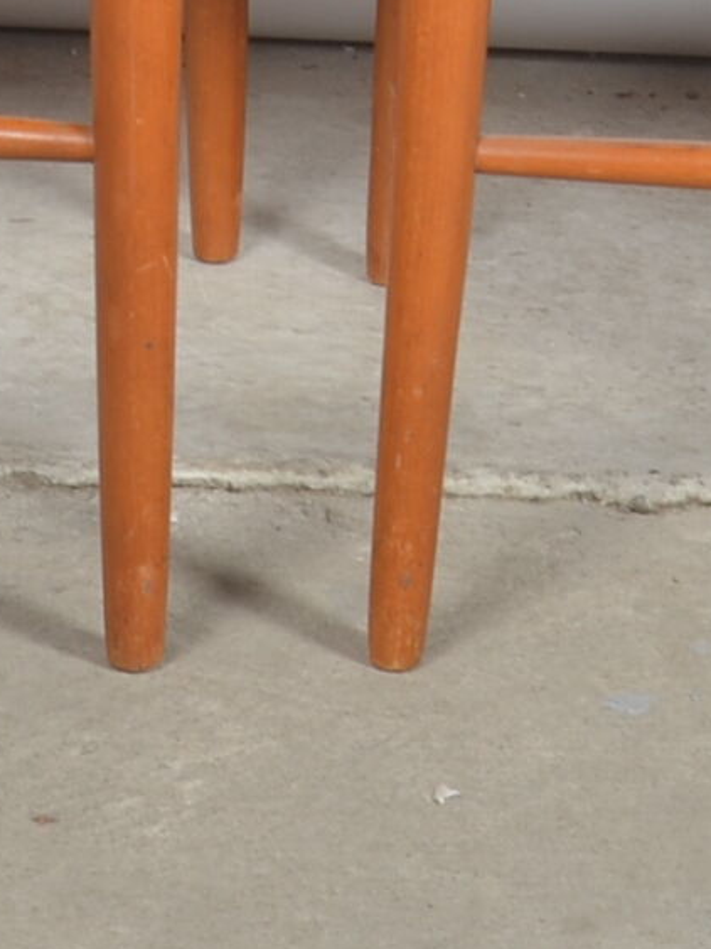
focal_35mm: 189
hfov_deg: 7.9
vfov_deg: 10.0
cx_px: 312
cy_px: -593
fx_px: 5178
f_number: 11
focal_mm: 20
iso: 100
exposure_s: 1/125
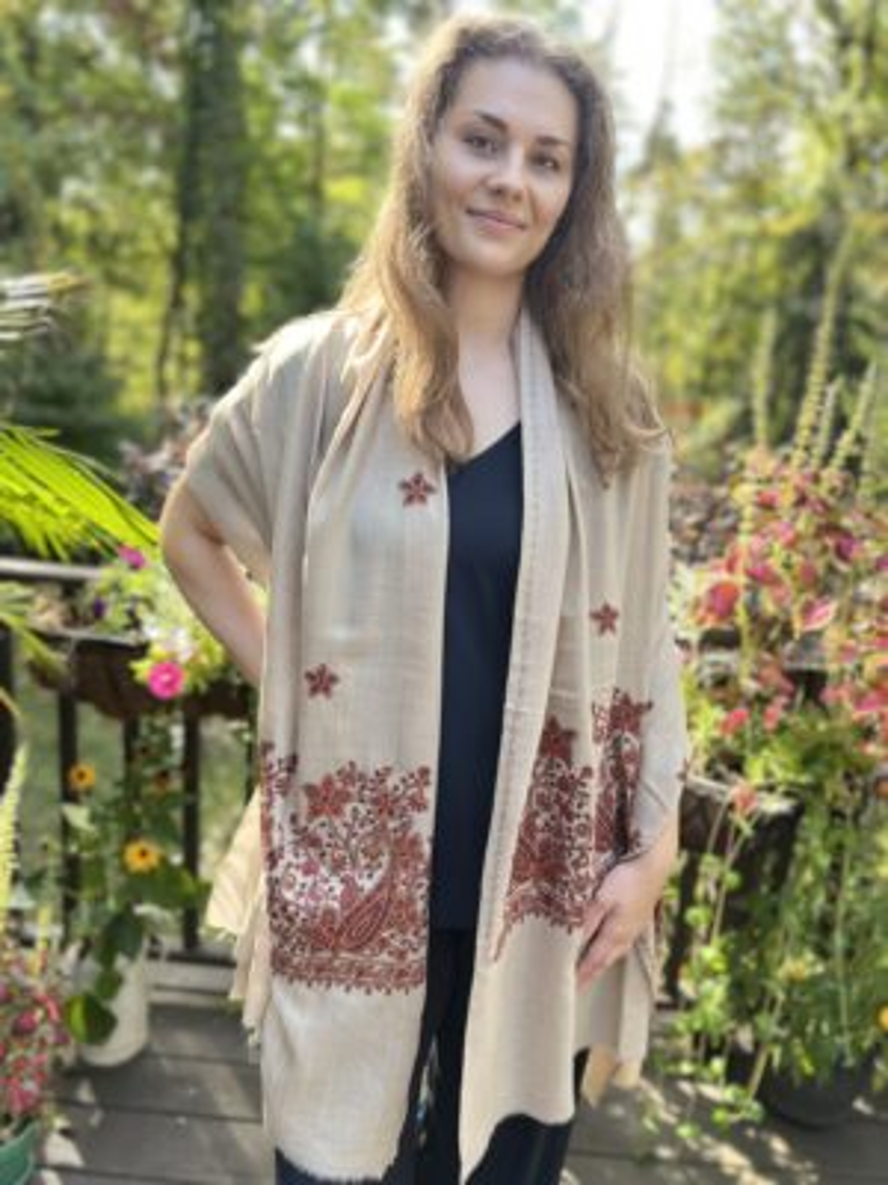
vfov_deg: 67.3
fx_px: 889
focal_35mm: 26
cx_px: 444
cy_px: 592
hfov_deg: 53.1
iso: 40
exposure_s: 1/198
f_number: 1.5
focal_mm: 5.7
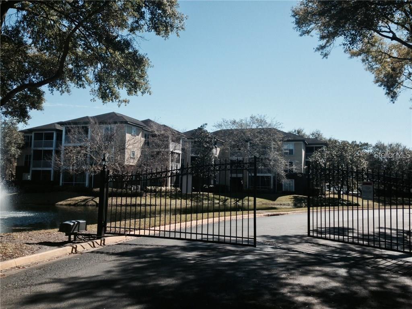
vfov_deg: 42.9
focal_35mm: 33
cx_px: 206
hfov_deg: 55.4
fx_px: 393
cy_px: 154
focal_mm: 4.12
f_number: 2.4
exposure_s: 1/1323
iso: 50
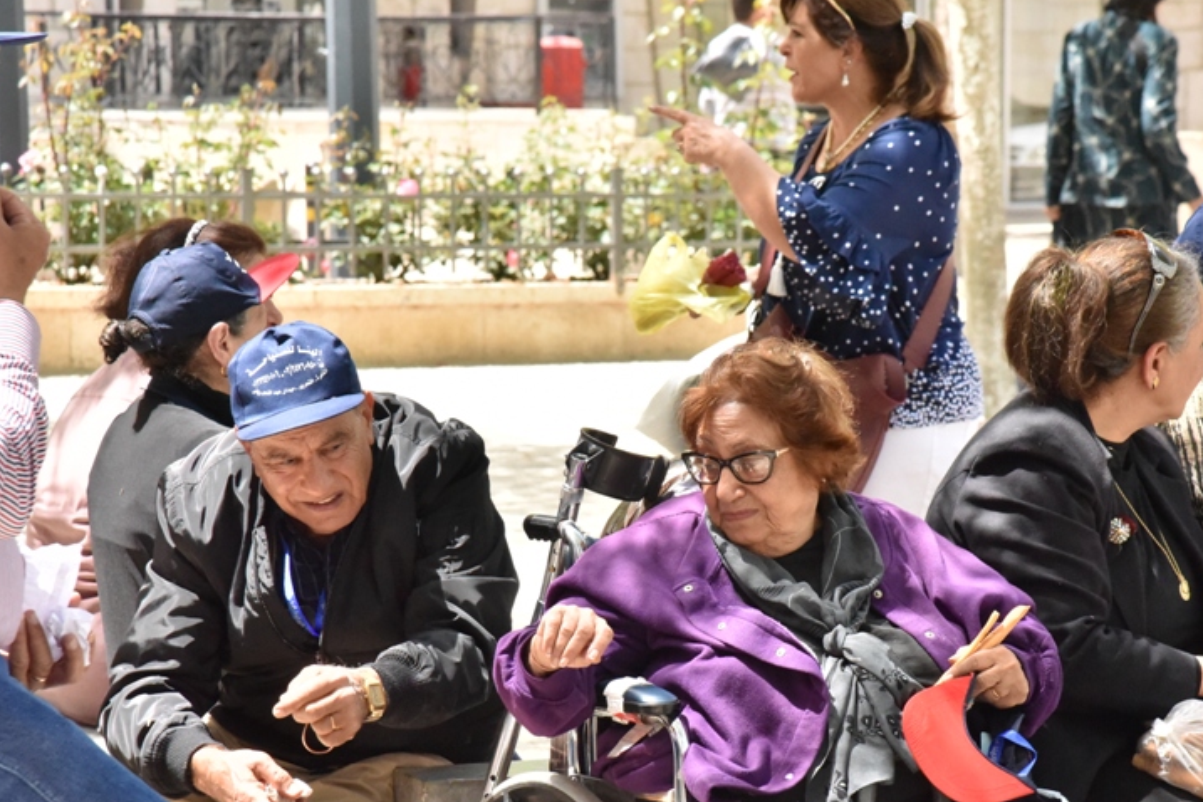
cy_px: 541
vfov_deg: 8.6
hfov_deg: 12.8
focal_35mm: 160
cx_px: 725
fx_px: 5346
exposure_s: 1/2000
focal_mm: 112
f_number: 10
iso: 5000
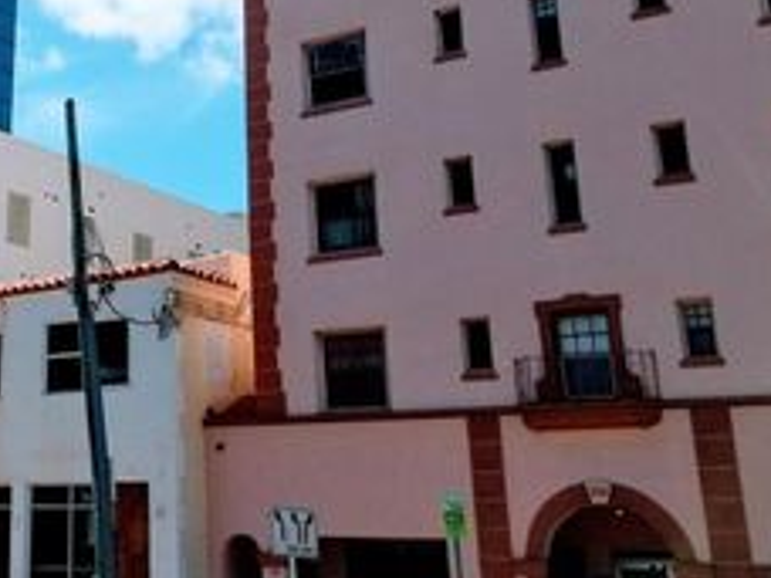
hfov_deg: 32.1
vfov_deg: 25.1
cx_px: 74
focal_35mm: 57
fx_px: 1270
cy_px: 83
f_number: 1.7
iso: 50
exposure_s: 1/4256
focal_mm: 4.25
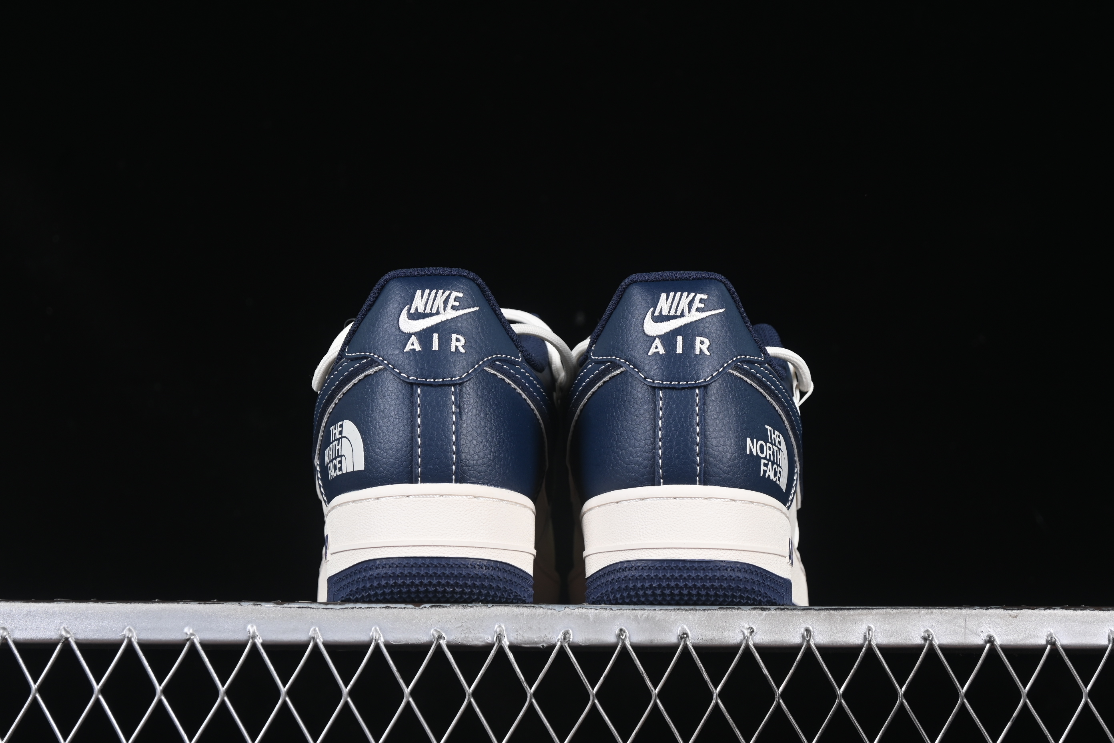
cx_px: 557
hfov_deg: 27.0
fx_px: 2321
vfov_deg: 18.2
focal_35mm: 75
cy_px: 372
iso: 160
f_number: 6.3
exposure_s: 1/60
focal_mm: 50
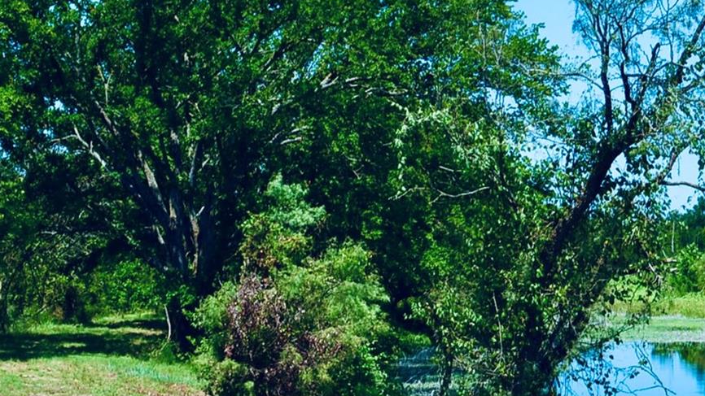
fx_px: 1664
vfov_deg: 13.3
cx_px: 612
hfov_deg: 23.4
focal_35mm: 89
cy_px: 434
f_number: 11
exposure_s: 1/125
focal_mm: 24
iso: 160
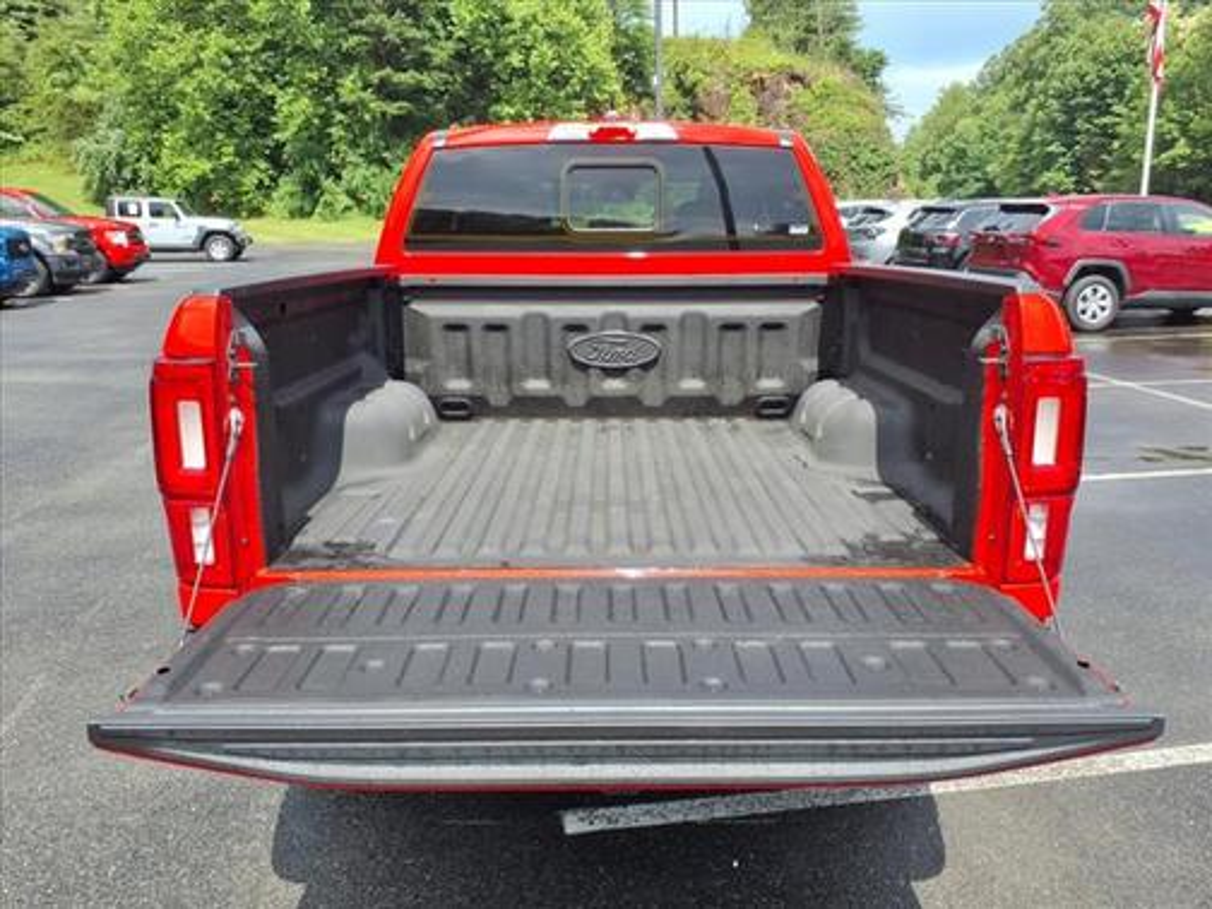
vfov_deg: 51.4
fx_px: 945
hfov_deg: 65.3
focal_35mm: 27
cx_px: 606
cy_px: 454
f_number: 1.9
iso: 40
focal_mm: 3.58
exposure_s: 1/1111
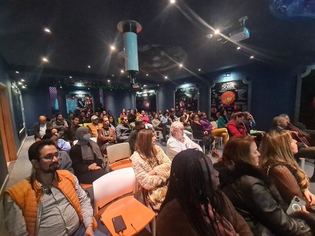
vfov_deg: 89.9
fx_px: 118
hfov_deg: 106.2
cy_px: 118
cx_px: 158
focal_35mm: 13
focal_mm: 2.2
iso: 1250
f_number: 2.2
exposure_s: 1/25
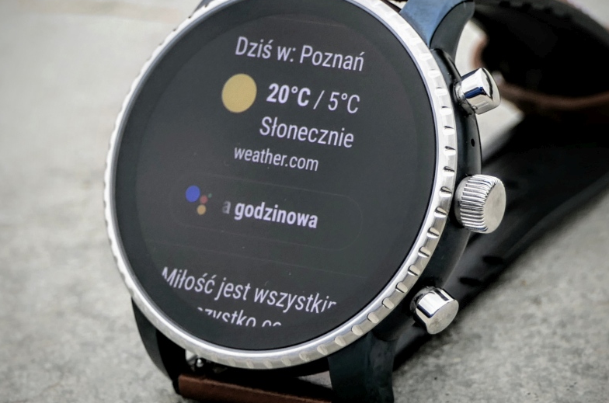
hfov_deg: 13.6
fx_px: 2549
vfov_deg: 9.0
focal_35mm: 151
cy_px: 168
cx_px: 303
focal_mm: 27.1
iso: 125
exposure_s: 1/200
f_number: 4
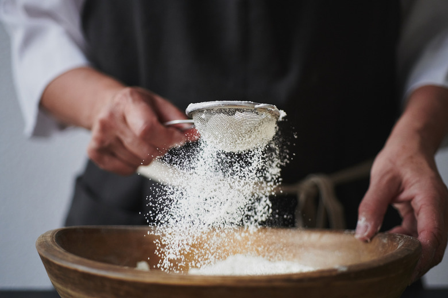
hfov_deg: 33.4
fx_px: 747
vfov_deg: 22.6
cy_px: 149
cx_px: 224
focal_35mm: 60
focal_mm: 60
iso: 2000
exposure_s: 1/1000
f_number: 3.2
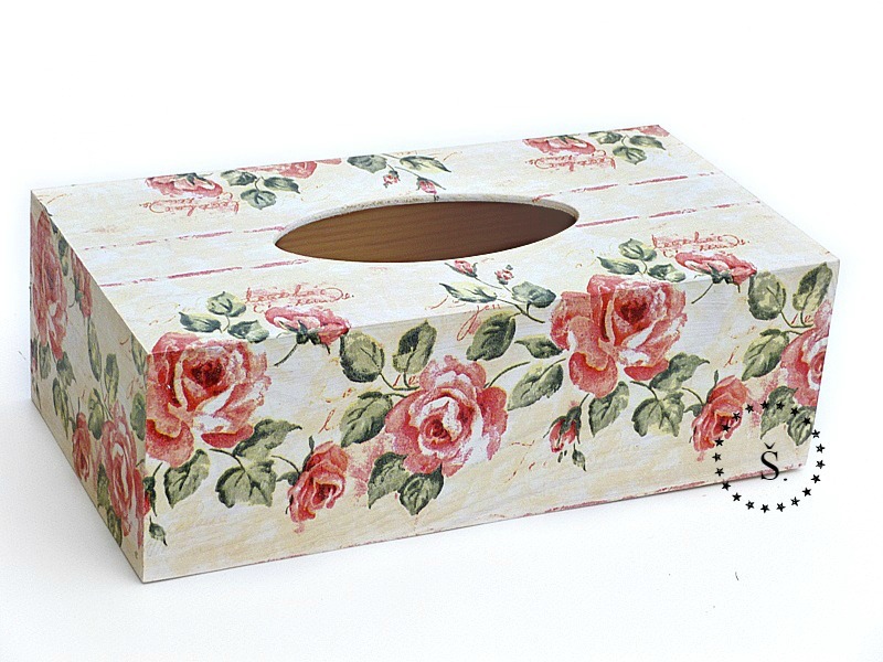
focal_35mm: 92
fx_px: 2347
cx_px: 442
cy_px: 331
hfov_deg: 21.3
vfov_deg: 16.1
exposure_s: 1/320
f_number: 5.2
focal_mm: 16.5
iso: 100
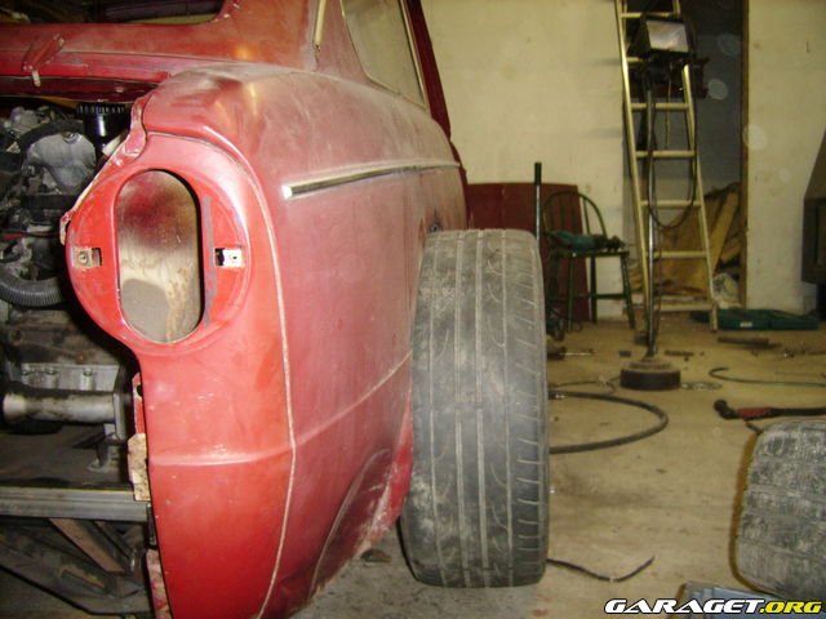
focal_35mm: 35
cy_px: 310
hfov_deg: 52.6
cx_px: 413
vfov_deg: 40.7
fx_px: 835
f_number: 2.8
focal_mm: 5.95
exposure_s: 1/30
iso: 218
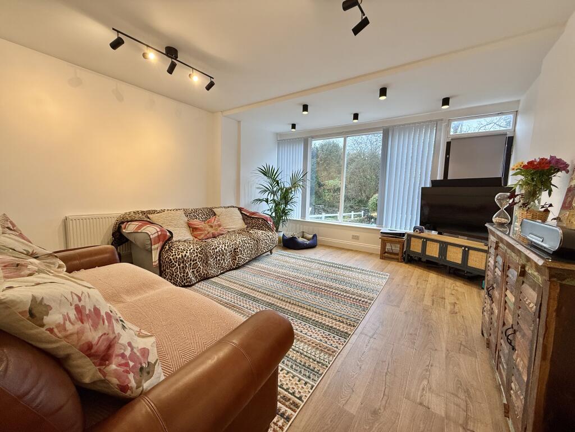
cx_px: 288
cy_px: 216
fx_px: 233
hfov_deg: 102.1
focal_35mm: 14
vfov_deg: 85.7
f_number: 2.2
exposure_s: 1/100
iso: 160
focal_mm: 2.22
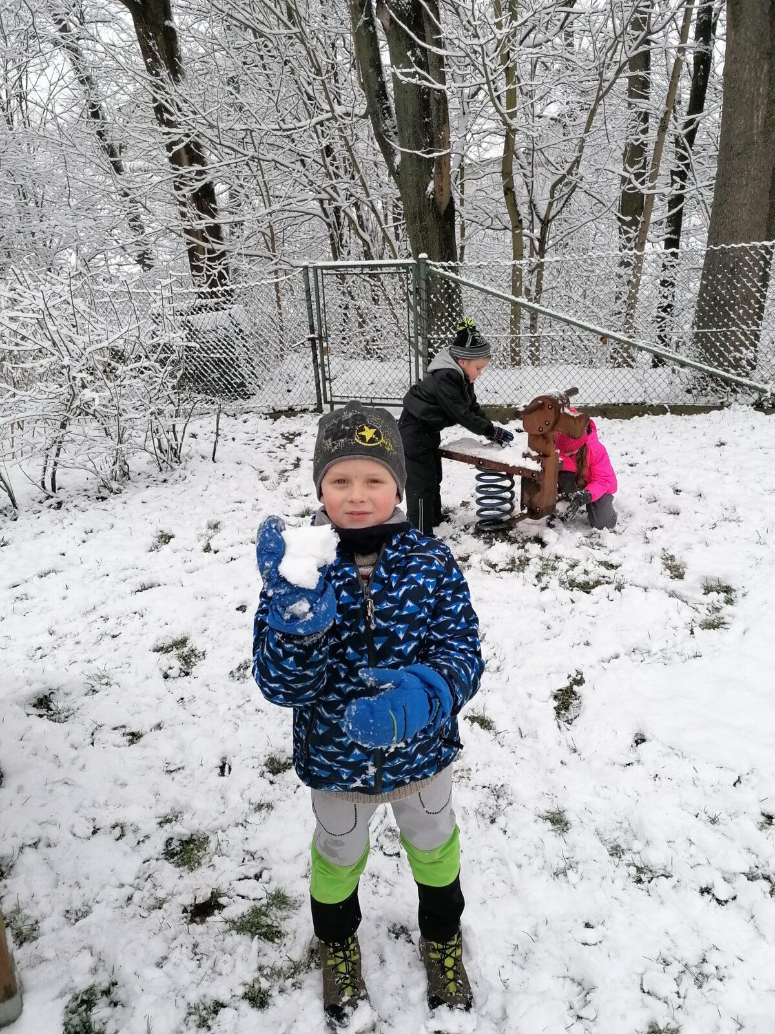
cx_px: 388
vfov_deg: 65.3
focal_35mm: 27
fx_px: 806
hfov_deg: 51.4
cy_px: 517
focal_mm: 4.75
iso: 125
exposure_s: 1/900
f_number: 1.8
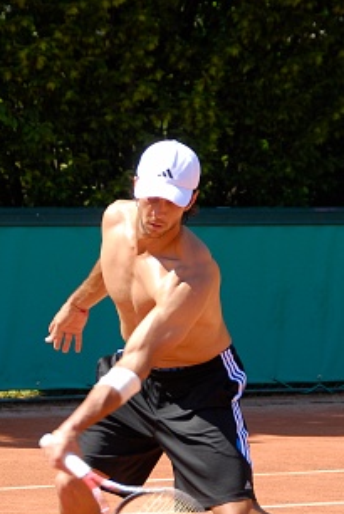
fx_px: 4257
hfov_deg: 4.6
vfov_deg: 6.9
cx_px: 166
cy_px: 240
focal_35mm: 298
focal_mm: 95
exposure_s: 1/180
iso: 100
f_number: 5.6
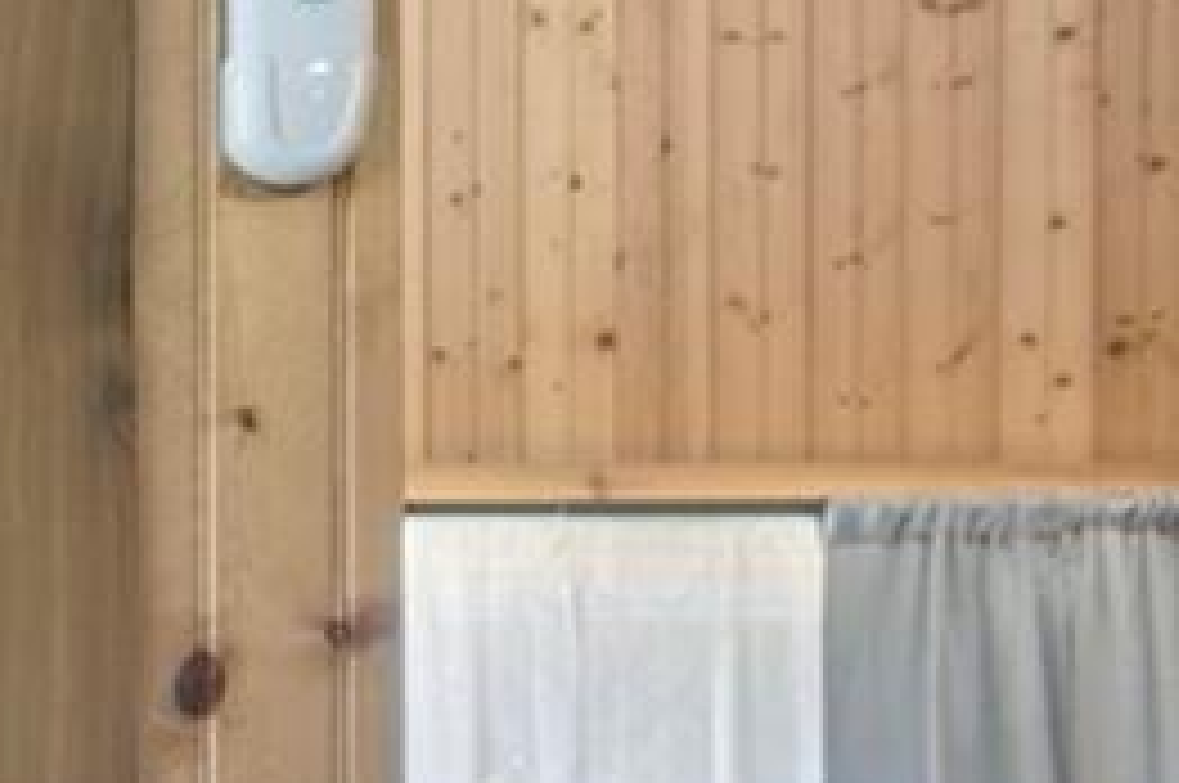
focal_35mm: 104
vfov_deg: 12.0
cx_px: -1872
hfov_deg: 13.1
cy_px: 1444
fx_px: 3402
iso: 320
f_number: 9
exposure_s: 5
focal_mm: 17
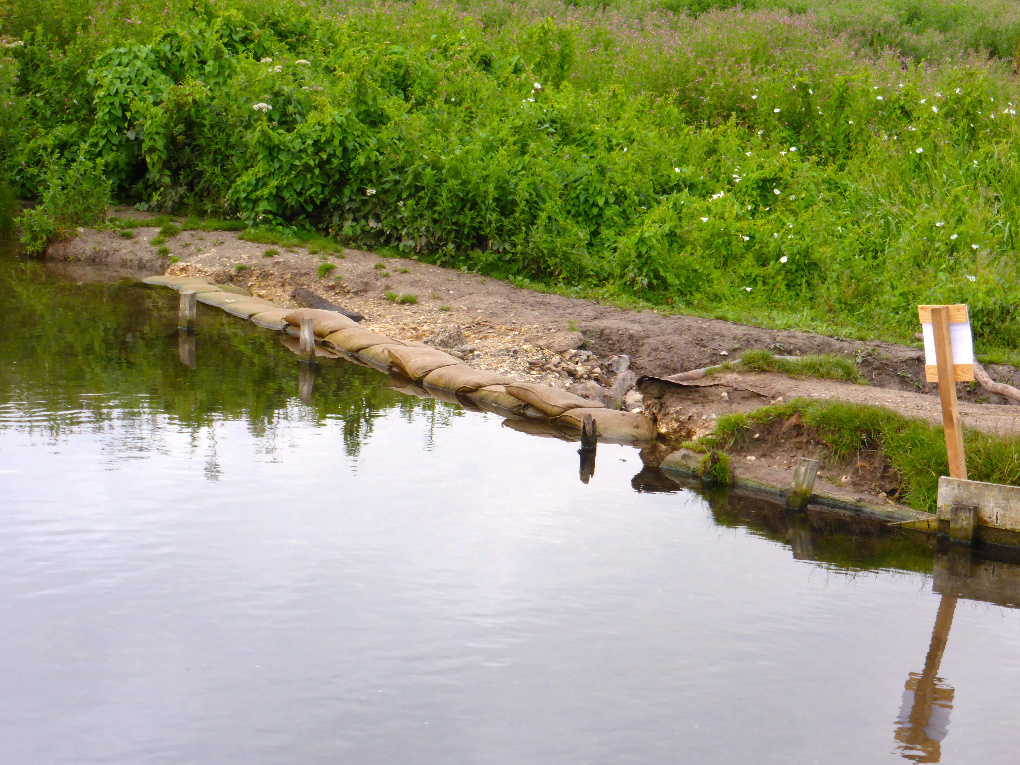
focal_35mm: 91
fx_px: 2681
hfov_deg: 21.5
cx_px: 510
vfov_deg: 16.2
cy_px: 382
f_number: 5.2
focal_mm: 15.1
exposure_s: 1/60
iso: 125
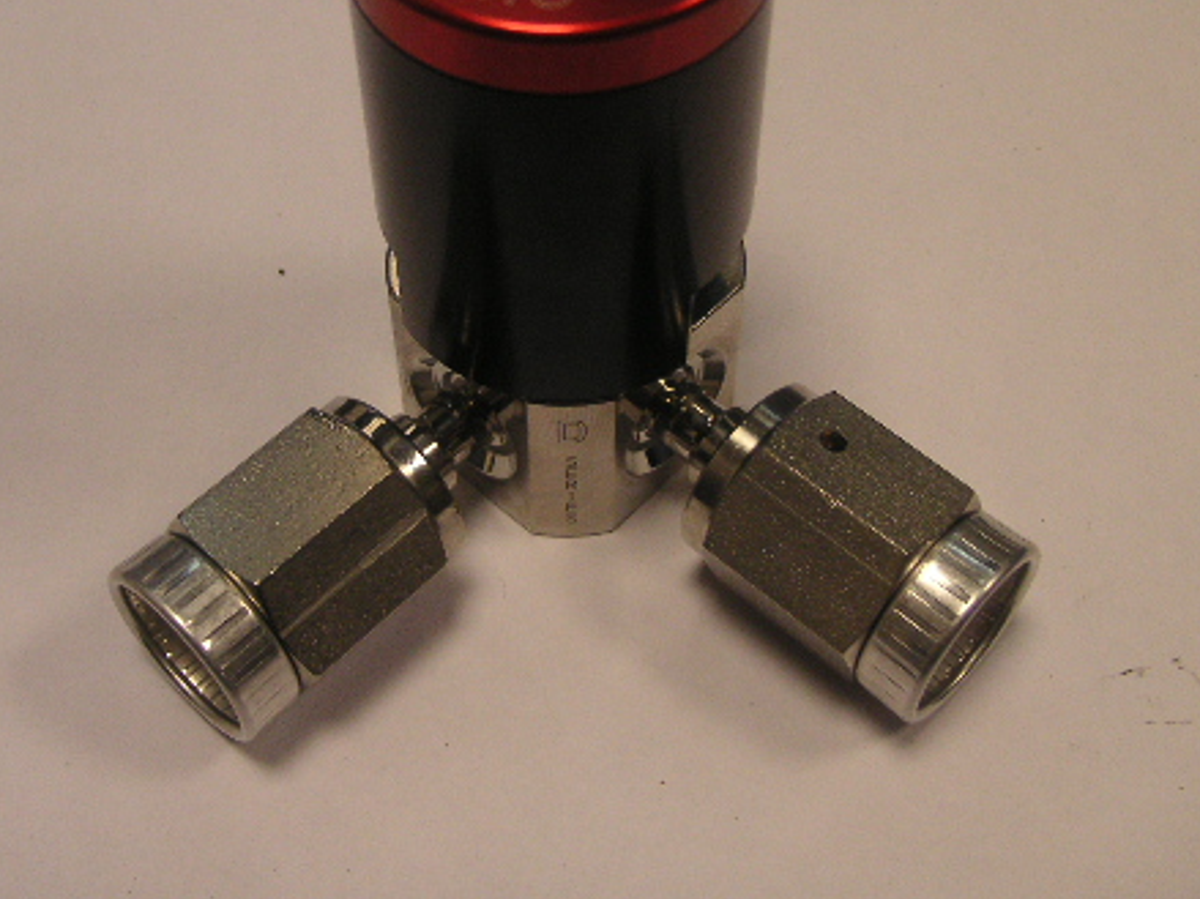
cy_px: 290
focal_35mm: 54
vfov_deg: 26.8
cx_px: 514
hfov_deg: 35.5
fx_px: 1871
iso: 64
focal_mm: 6.1
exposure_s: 1/45
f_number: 2.8
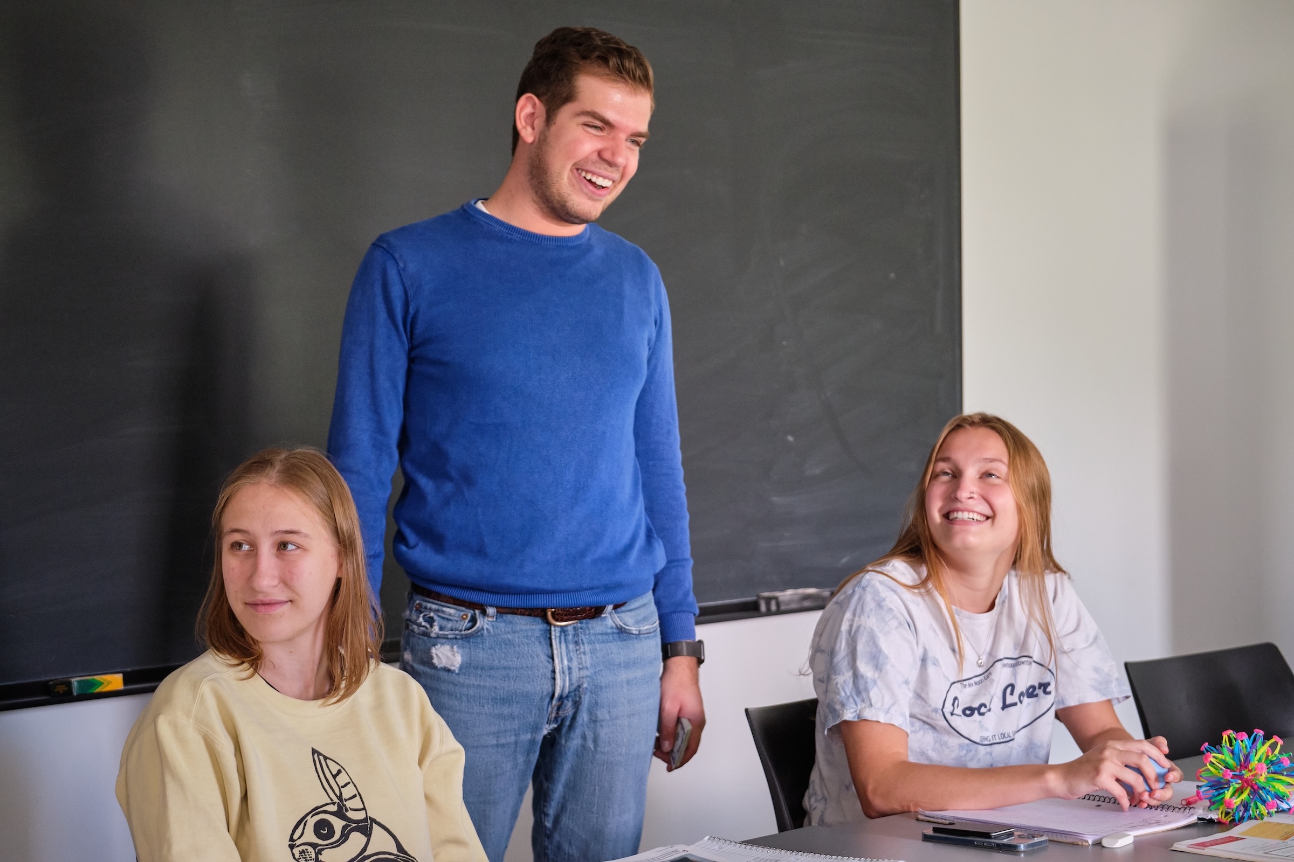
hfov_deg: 27.0
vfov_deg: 18.2
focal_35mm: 75
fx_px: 2696
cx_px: 647
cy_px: 431
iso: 2000
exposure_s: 1/200
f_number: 2.8
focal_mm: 50
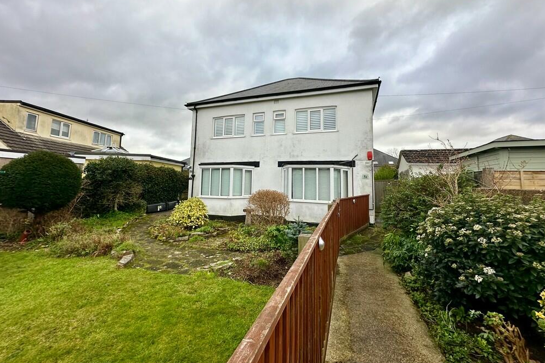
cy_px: 160
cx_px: 279
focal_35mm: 15
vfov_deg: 77.0
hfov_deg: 100.4
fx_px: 227
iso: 40
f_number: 2.2
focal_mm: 2.22
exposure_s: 1/284
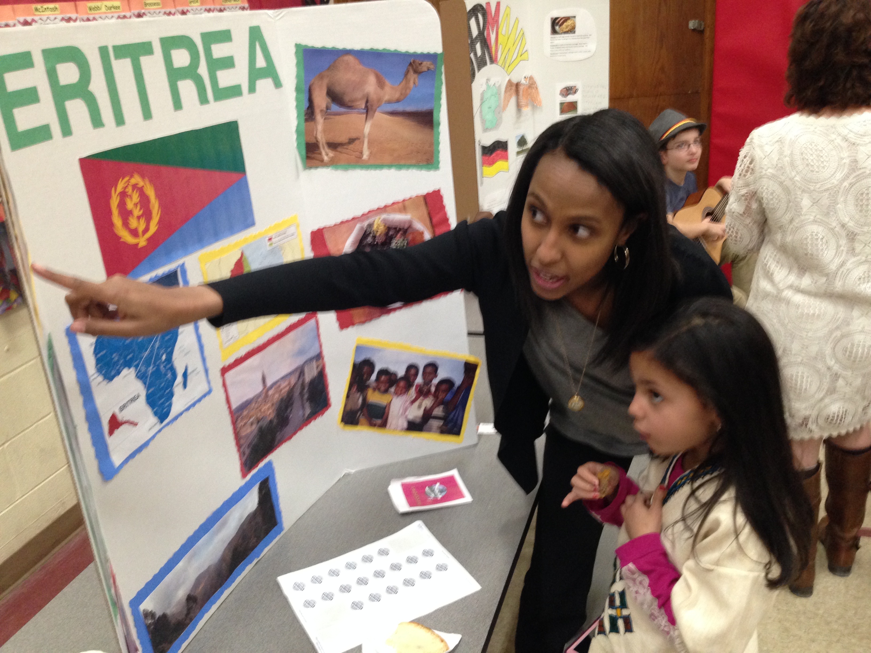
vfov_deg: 42.9
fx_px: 830
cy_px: 326
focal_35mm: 33
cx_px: 436
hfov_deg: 55.4
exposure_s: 1/20
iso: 250
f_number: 2.4
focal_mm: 4.12
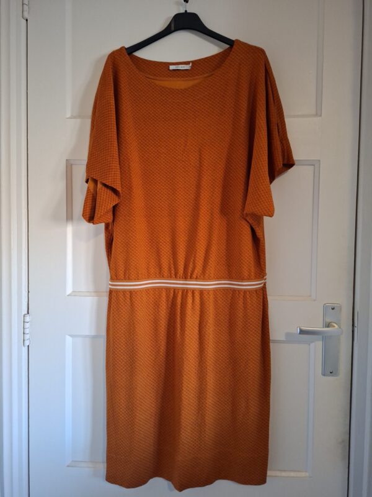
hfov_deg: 58.9
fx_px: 330
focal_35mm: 23
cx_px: 186
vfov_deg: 73.9
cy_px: 248
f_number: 1.8
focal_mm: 5.54
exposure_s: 1/25
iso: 400
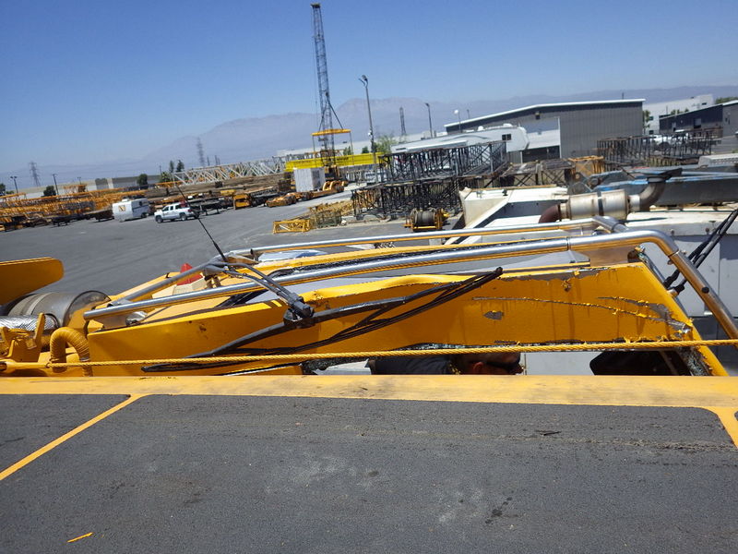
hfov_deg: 69.4
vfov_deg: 54.9
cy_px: 277
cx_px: 369
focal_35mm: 25
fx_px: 533
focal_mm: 4.5
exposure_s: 1/320
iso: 125
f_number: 7.9
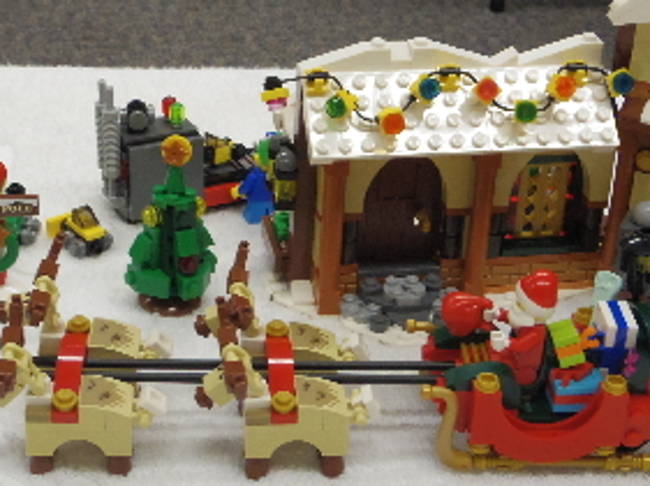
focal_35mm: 77
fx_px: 1444
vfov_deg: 19.1
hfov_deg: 25.4
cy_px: 176
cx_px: 303
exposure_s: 1/60
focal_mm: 6.6
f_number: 4.5
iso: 500
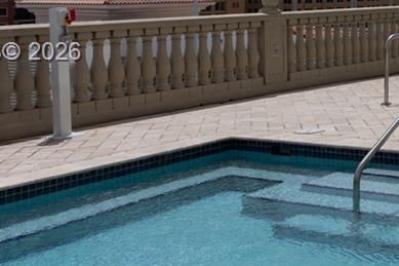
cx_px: 583
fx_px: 775
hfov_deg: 23.6
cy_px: 53
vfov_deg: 19.2
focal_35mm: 70
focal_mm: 17
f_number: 9
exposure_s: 1/640
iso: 100
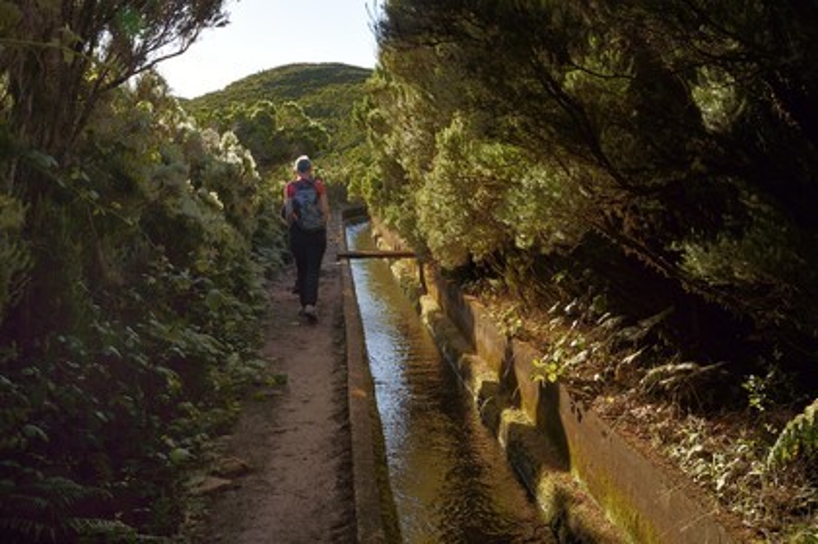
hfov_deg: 46.4
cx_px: 409
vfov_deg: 31.8
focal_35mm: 42
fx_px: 954
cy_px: 272
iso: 200
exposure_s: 1/80
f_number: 16
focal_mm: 42
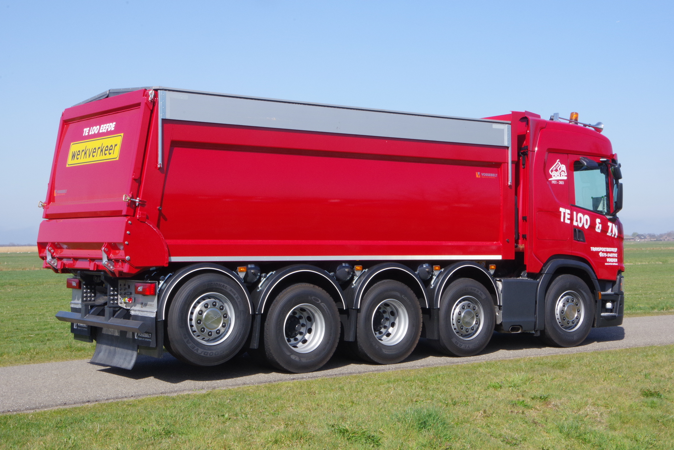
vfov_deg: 25.1
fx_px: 1011
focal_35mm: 54
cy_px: 225
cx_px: 337
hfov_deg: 36.9
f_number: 22
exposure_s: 1/80
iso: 400
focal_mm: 36
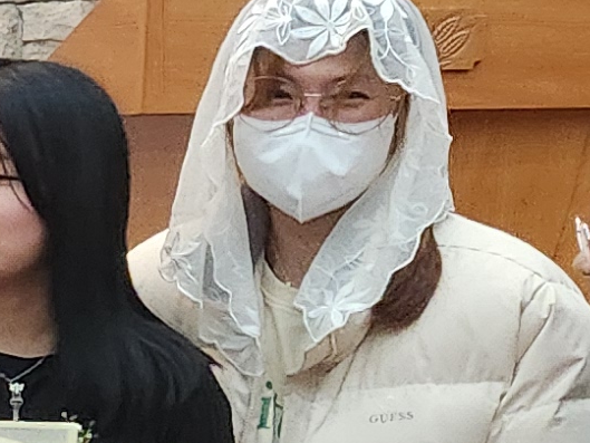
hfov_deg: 8.9
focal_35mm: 174
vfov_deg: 8.5
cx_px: -1279
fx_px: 2966
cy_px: 473
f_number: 1.8
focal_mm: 5.4
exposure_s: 1/120
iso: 640
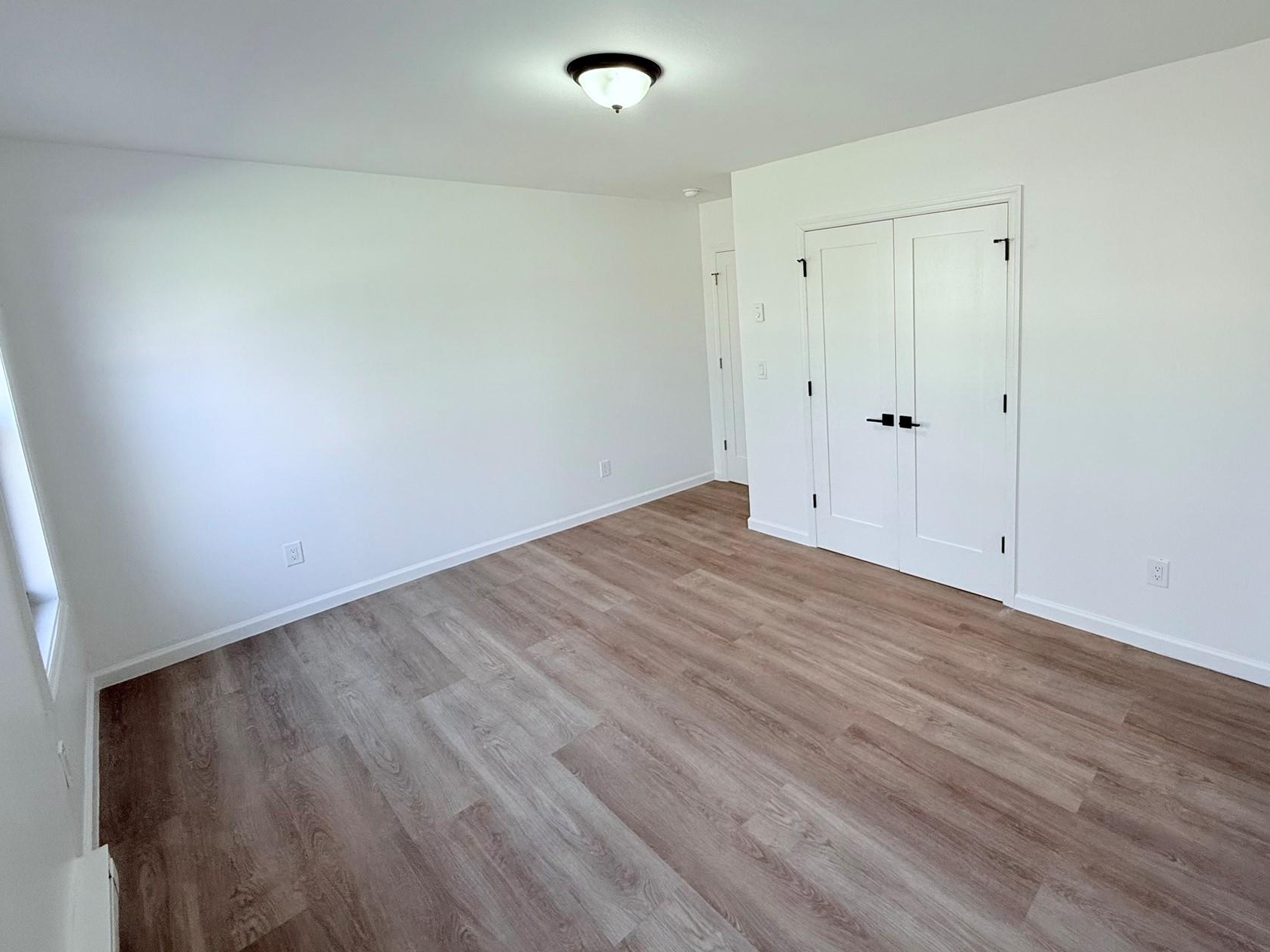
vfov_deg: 74.2
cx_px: 742
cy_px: 397
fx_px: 624
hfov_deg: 90.2
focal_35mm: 17
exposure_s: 1/99
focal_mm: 2.22
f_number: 2.2
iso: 125
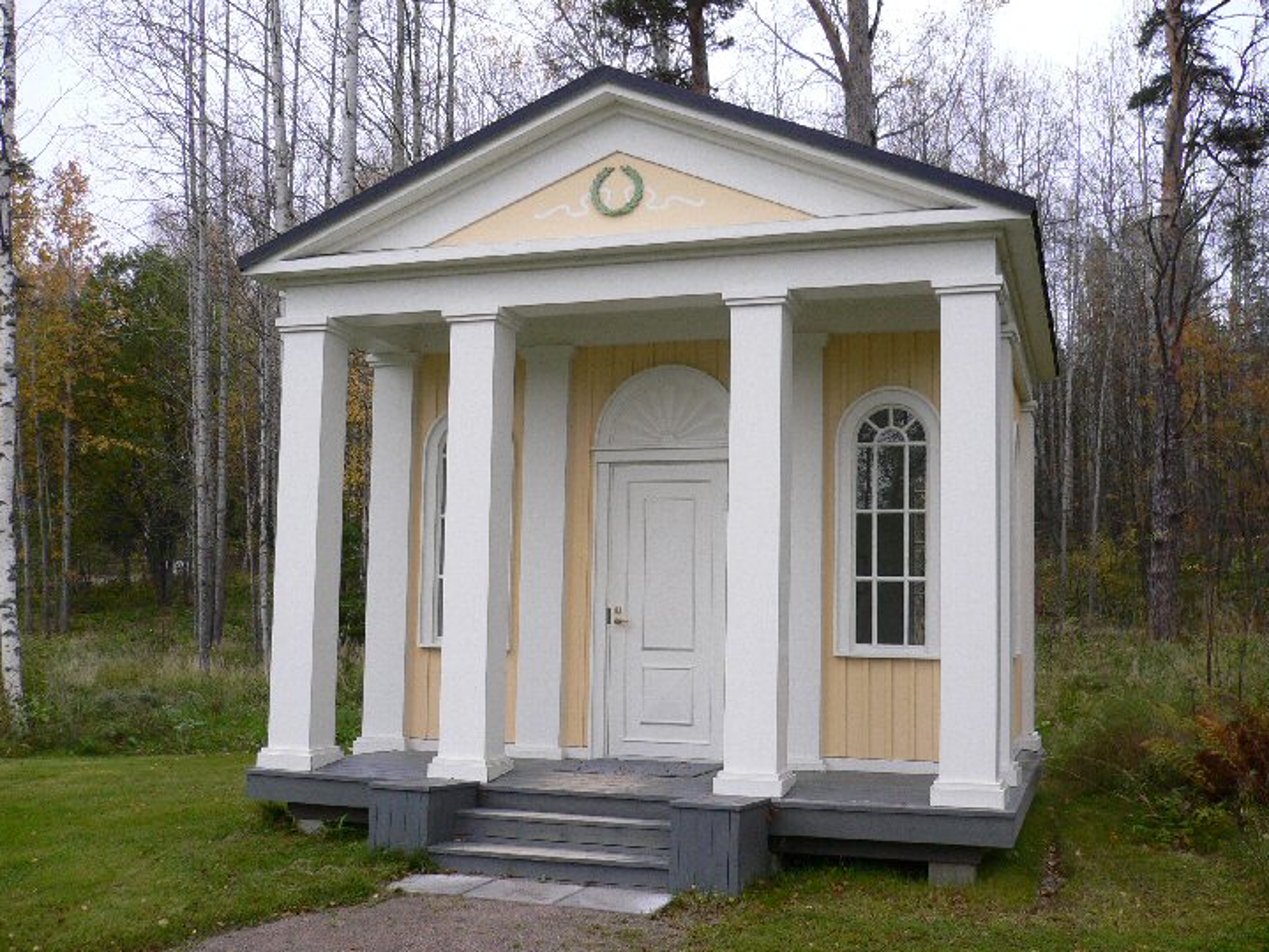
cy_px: 484
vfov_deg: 39.7
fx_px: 1320
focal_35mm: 36
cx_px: 634
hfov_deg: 51.3
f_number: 2.8
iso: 100
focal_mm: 5.8
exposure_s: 1/20
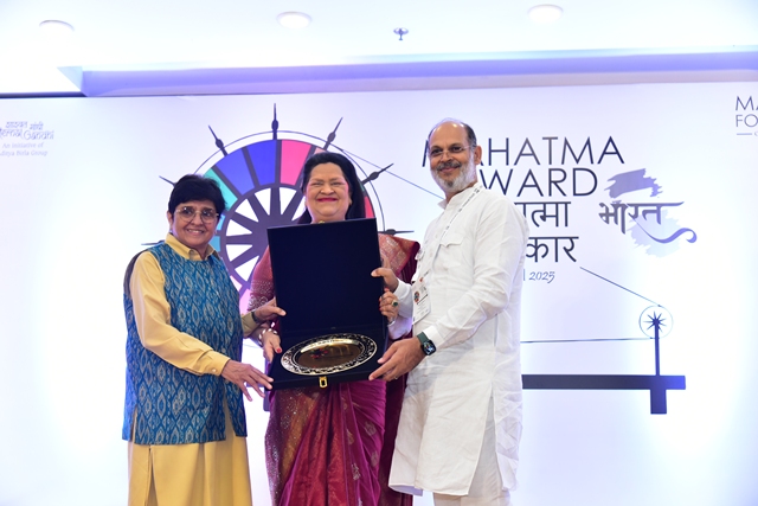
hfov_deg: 38.2
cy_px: 253
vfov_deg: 26.0
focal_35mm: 52
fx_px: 1095
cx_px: 379
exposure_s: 1/125
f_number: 4
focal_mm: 52
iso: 2000
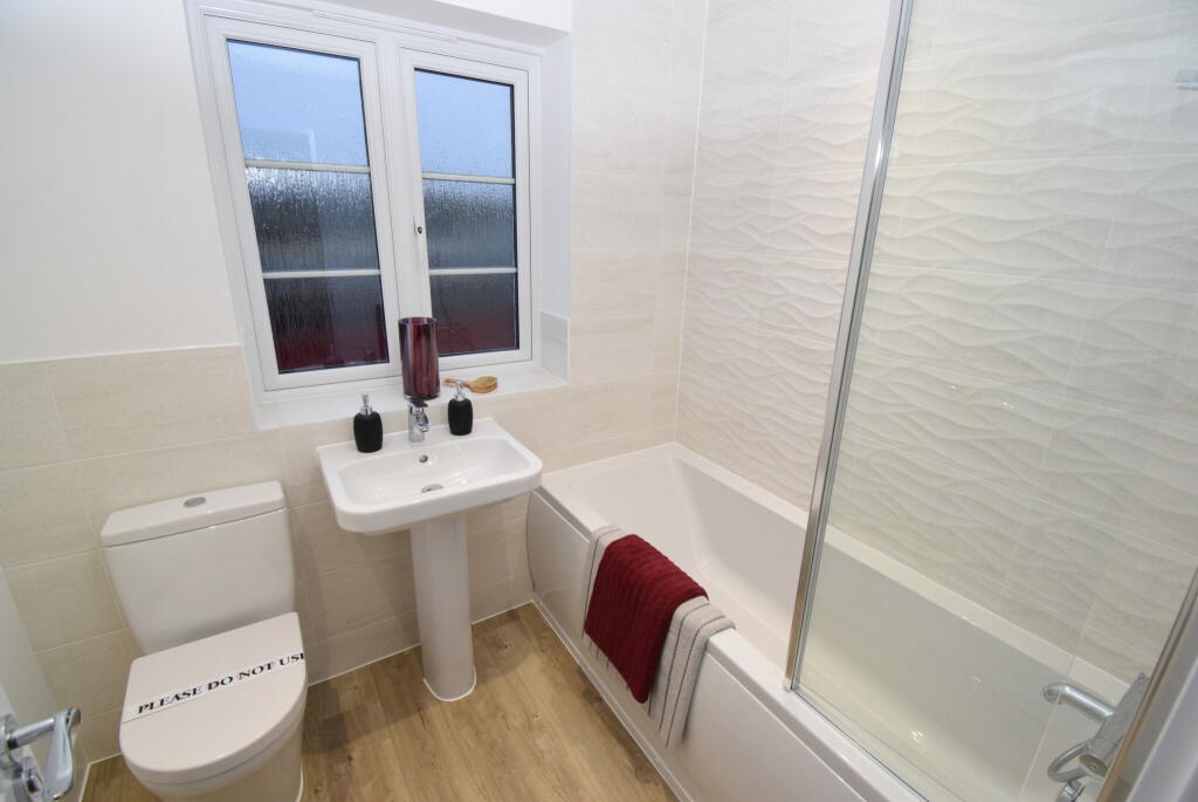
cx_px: 599
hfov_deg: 100.3
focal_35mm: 15
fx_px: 500
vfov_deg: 77.5
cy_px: 401
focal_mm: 10
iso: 1600
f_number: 8
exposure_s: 1/100
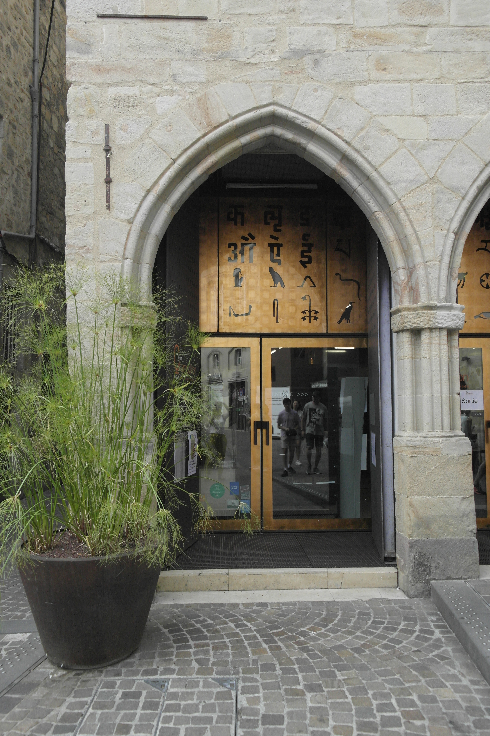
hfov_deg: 47.9
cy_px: 368
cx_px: 245
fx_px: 551
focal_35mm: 27
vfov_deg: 67.4
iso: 1600
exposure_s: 1/800
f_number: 5.6
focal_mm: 18
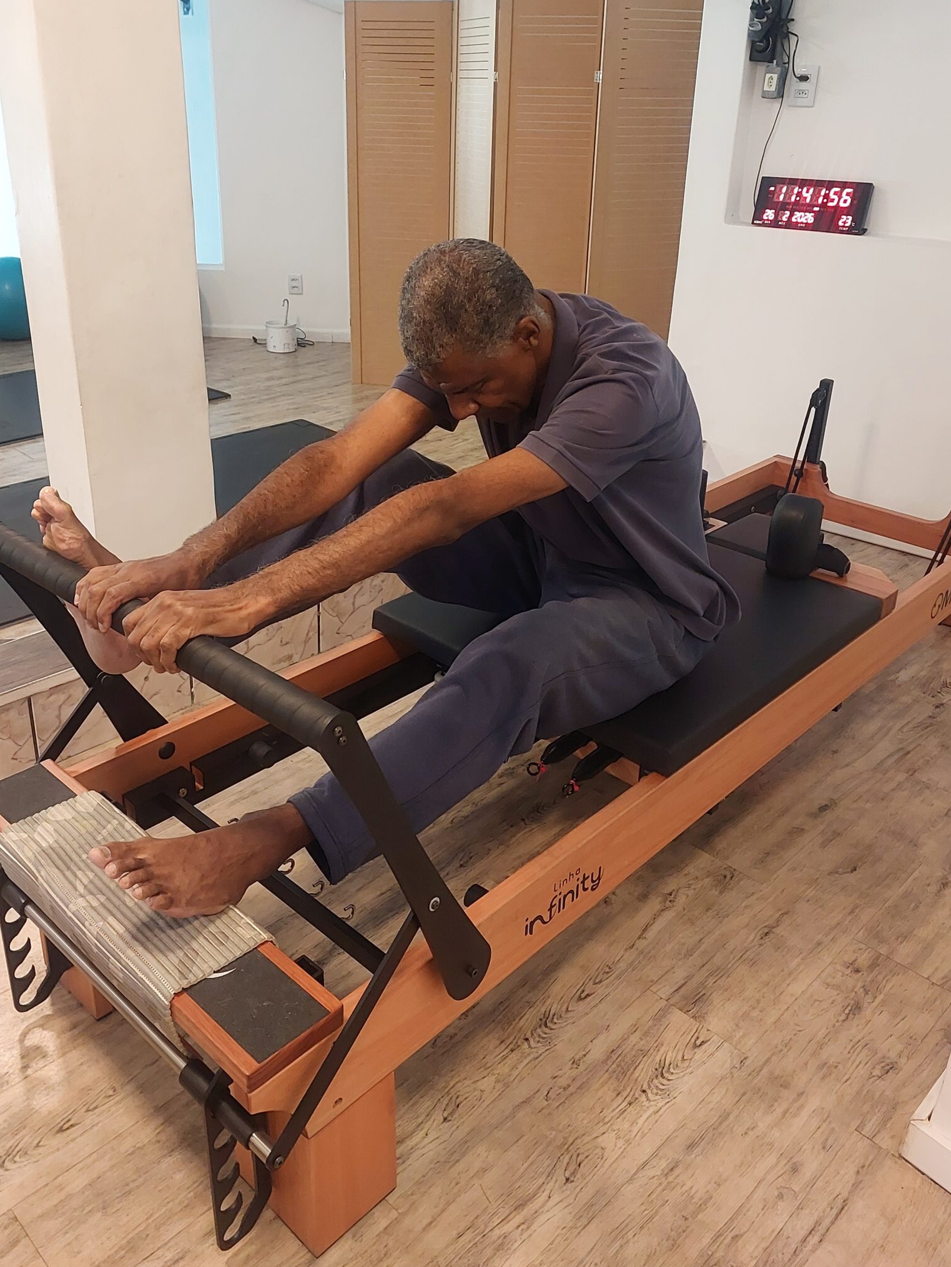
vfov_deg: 61.3
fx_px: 1062
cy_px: 526
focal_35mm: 29
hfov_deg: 48.2
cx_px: 432
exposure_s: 1/50
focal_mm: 5.06
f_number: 1.8
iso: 400
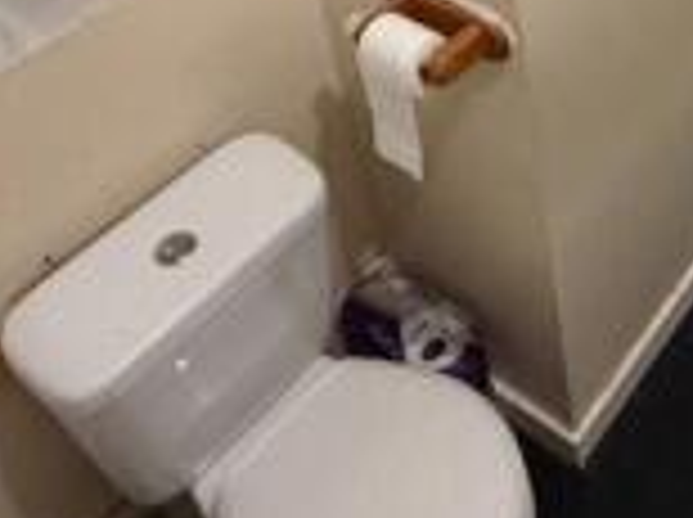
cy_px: -241
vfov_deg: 22.8
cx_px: 799
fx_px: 1059
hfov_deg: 31.3
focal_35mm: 53
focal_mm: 2.22
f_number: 2.2
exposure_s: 1/50
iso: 500
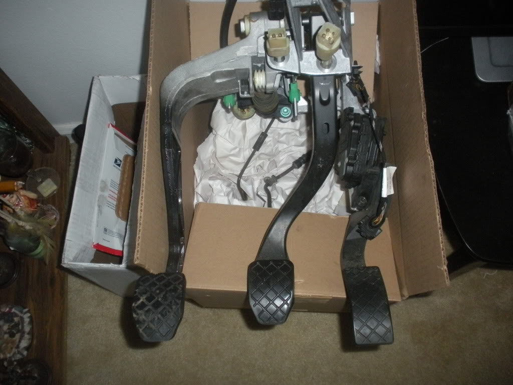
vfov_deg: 40.7
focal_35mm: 35
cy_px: 192
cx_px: 256
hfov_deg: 52.6
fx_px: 519
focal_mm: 6.3
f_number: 3.5
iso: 400
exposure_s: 1/60
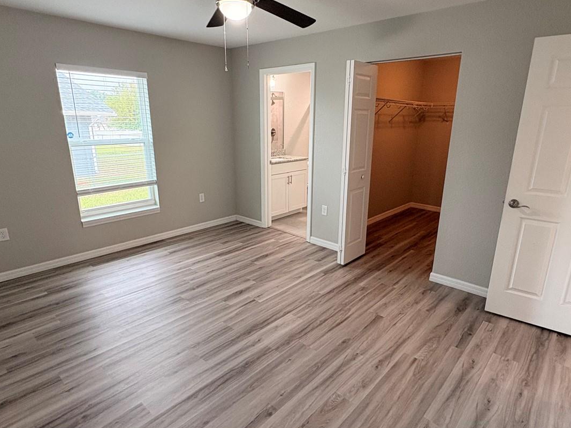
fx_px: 346
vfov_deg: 63.4
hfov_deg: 79.0
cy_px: 217
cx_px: 292
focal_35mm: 21
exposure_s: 1/60
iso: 250
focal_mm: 2.22
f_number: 2.2
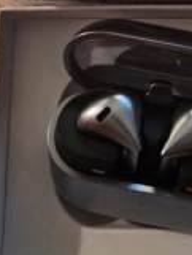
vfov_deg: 31.5
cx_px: 154
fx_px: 421
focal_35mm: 57
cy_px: 6
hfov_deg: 25.3
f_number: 1.8
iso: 1250
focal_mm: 5.4
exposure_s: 1/30
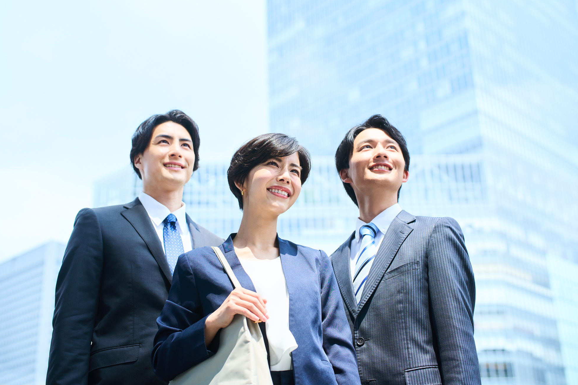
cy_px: 190
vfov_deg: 26.5
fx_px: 819
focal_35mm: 51
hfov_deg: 38.9
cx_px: 288
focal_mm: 50
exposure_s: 1/2000
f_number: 2.8
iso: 160
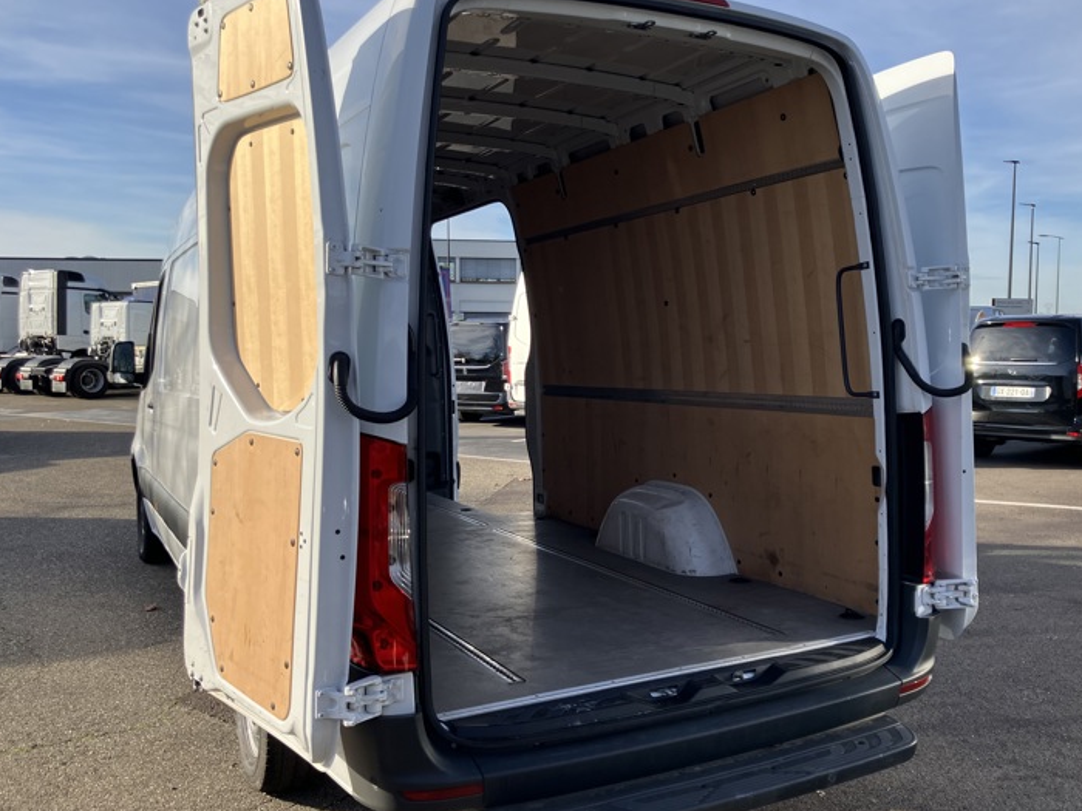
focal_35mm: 32
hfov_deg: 56.8
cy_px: 389
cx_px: 583
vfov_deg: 44.2
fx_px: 1000
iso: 32
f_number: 1.8
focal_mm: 3.99
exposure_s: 1/1012
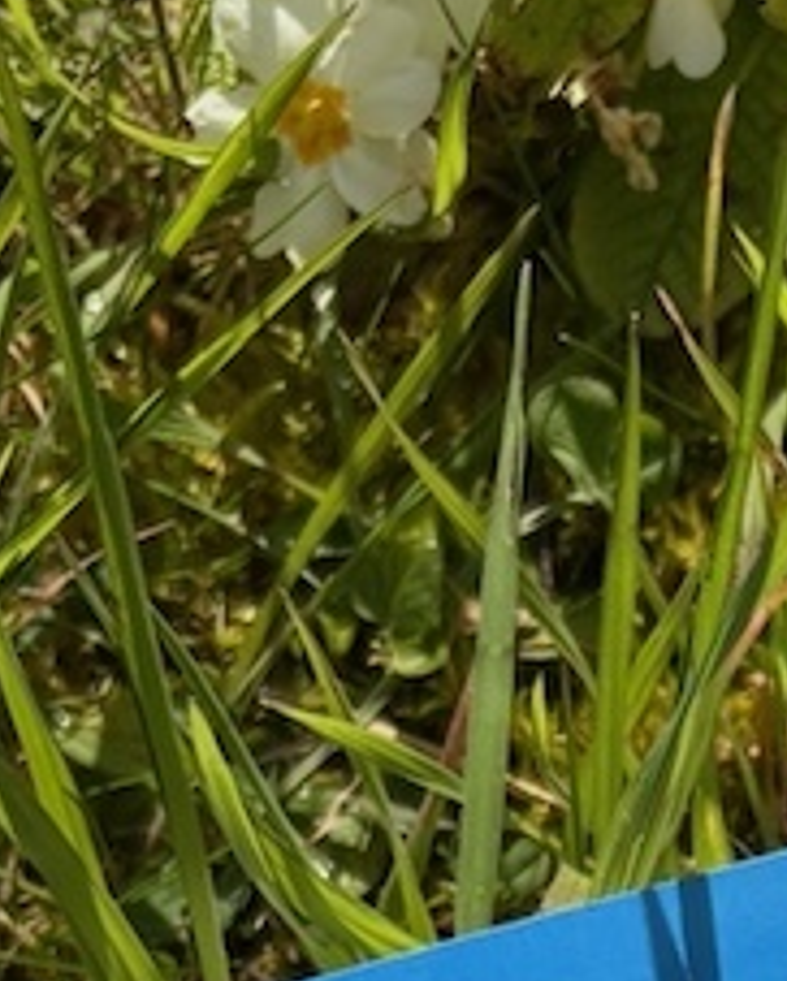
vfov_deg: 12.5
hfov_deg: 11.1
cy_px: 1988
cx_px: 1137
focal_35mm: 134
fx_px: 3896
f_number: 1.6
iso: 50
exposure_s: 1/4255
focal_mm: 5.96
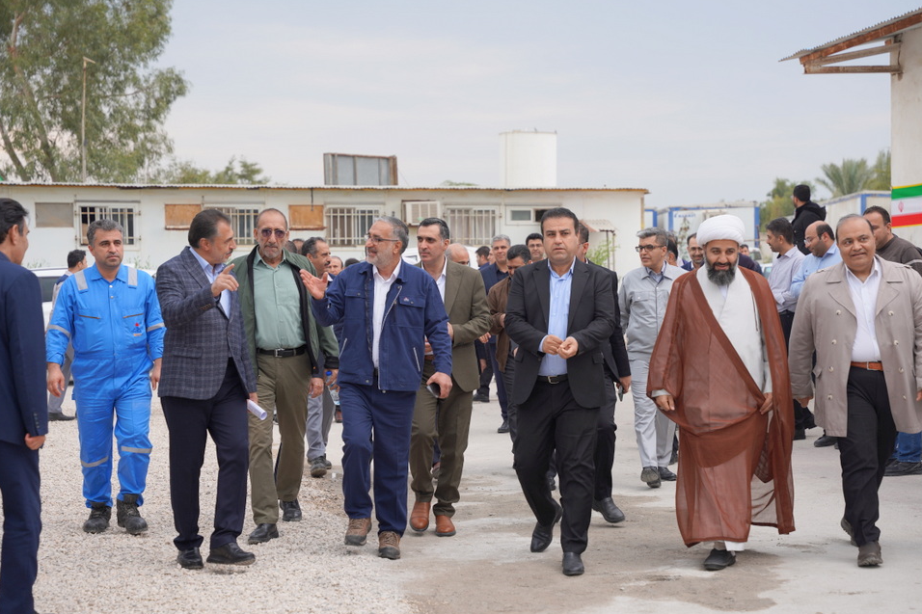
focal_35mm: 75
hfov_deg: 27.0
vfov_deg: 18.2
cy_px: 324
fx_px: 1920
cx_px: 483
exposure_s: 1/200
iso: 100
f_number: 4
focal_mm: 70
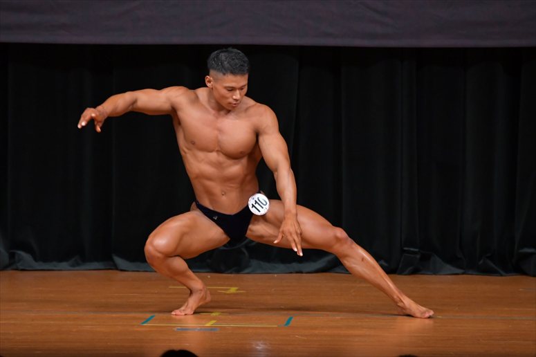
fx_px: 5581
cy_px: 178
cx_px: 268
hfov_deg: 5.5
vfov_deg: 3.7
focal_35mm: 375
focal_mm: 250
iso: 4000
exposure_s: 1/400
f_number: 5.6
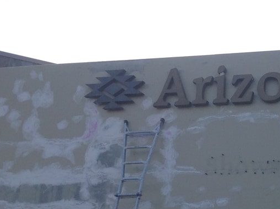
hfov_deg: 20.3
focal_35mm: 92
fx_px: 743
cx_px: 316
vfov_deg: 15.8
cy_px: 198
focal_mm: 4.28
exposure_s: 1/687
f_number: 2.4
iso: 50
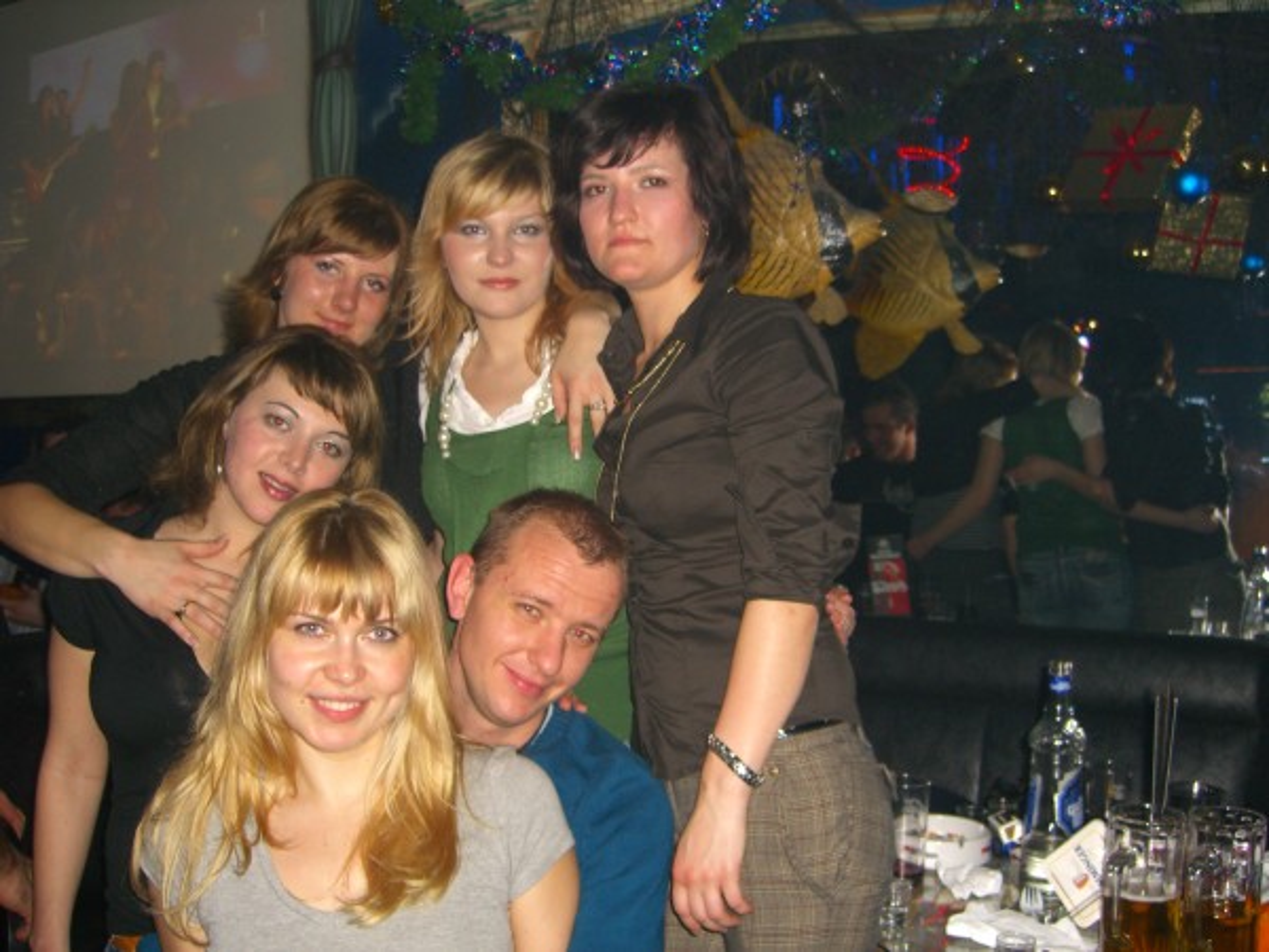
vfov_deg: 37.7
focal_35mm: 38
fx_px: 1393
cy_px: 476
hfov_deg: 49.0
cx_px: 634
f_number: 2.8
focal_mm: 7.9
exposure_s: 1/60
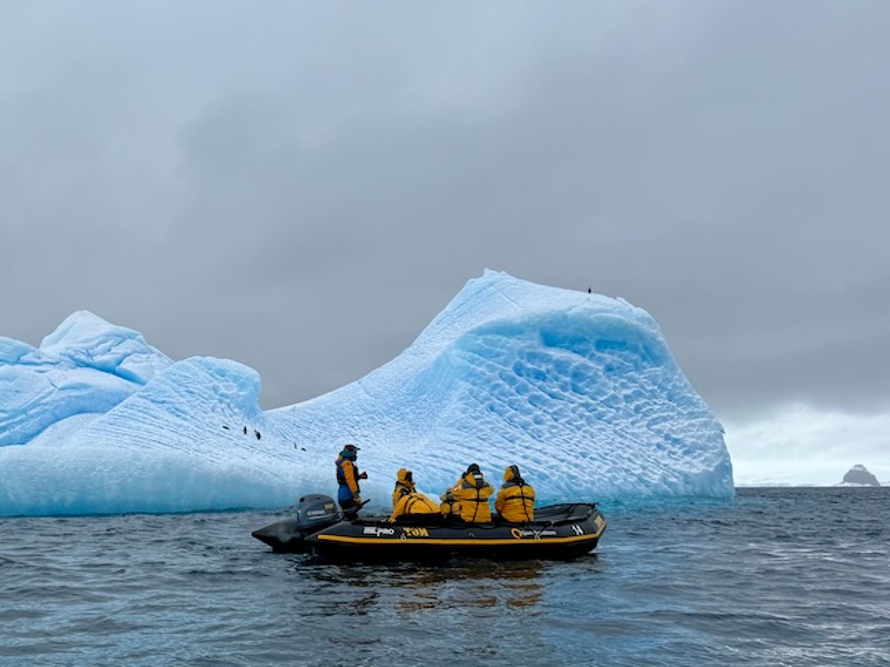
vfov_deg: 37.7
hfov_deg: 47.1
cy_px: 347
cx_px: 220
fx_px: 977
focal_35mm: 38
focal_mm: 6.76
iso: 80
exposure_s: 1/2801
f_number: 1.78
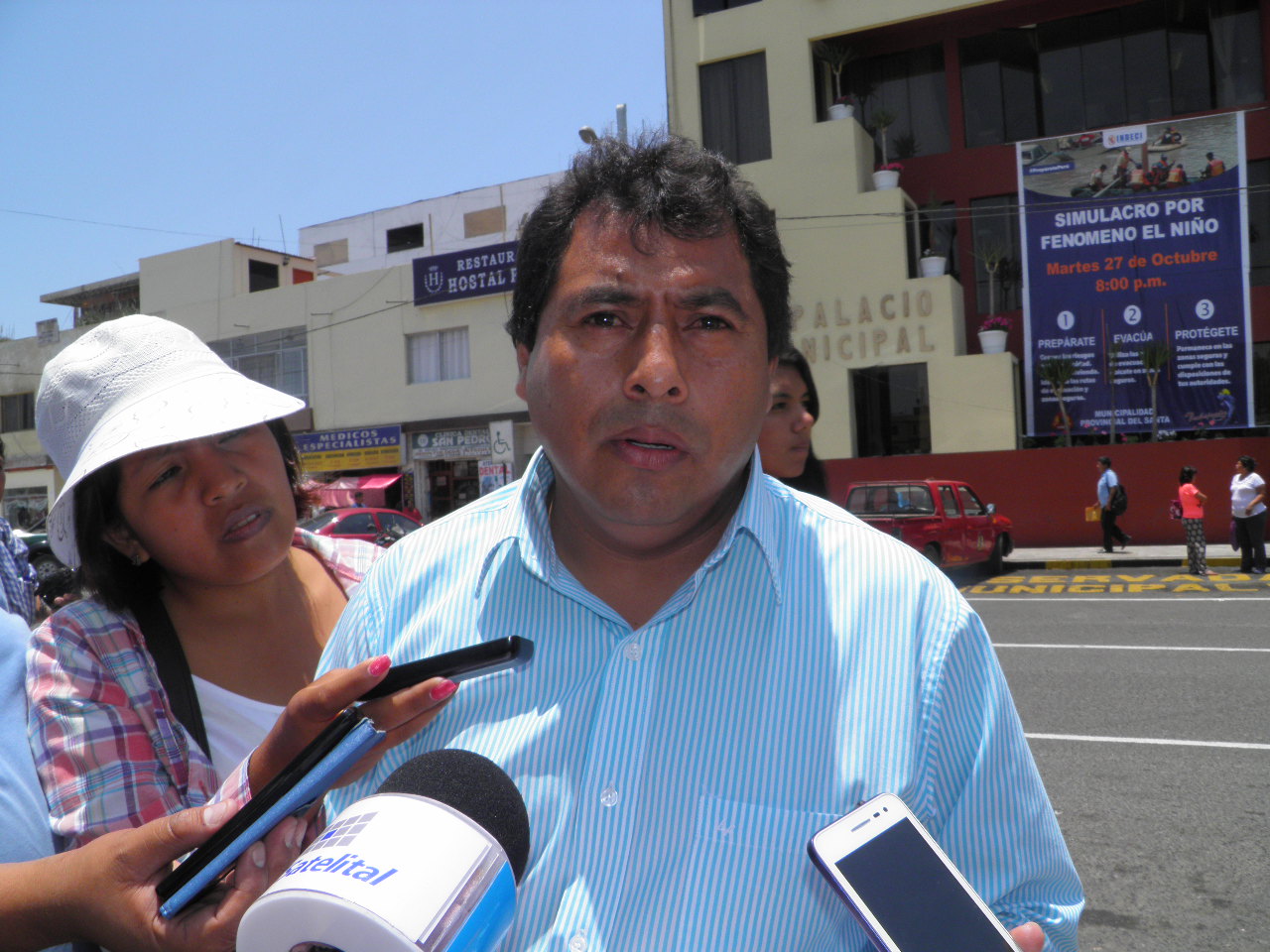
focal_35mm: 28
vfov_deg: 49.7
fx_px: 1027
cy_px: 476
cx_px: 635
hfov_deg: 63.4
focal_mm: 4.9
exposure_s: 1/400
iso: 50
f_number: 5.7
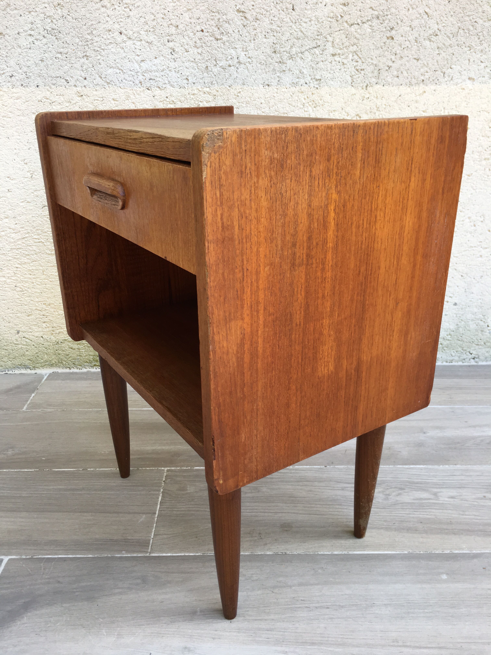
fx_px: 548
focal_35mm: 29
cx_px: 246
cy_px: 328
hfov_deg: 48.2
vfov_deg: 61.7
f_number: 2.2
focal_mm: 4.15
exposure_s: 1/100
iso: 32
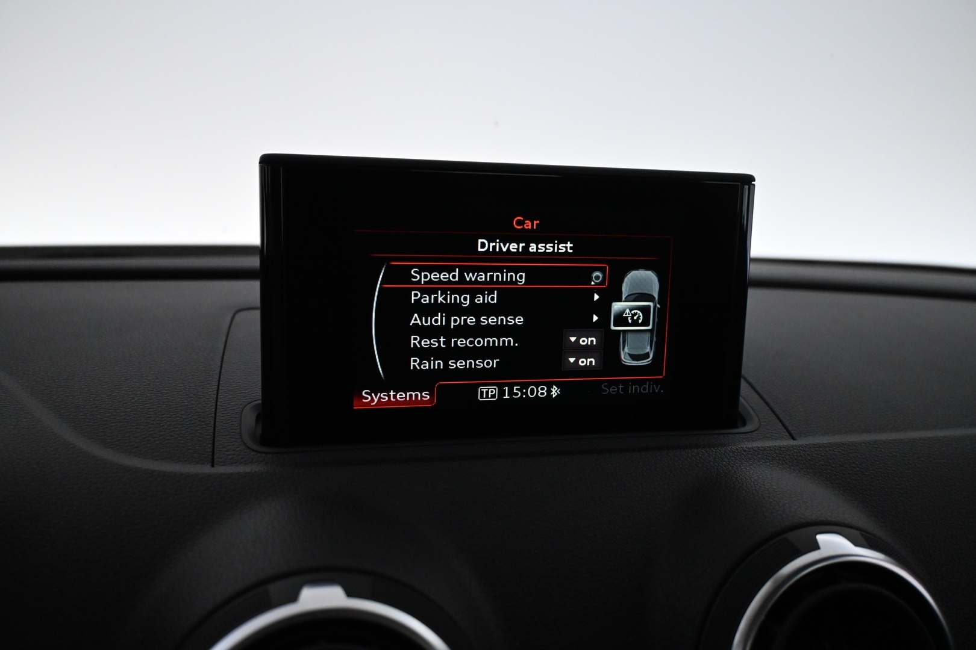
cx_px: 488
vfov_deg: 43.6
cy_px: 325
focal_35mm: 30
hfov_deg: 61.9
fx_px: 813
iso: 2500
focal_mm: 20
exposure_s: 1/125
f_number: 3.8
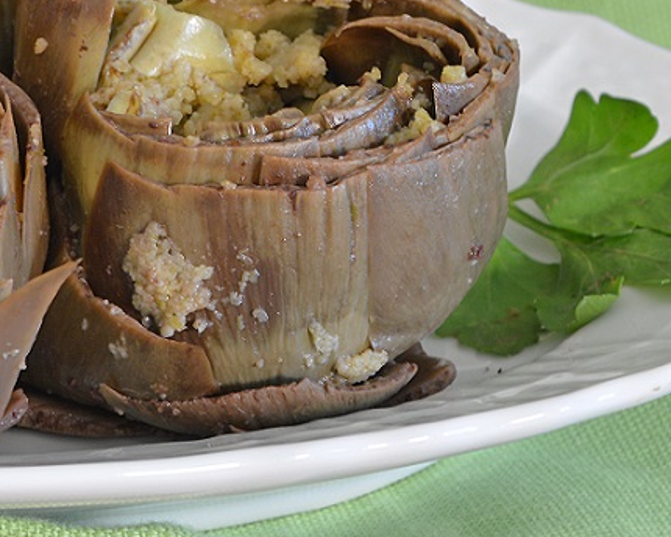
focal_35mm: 219
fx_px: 4356
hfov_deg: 8.6
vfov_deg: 7.0
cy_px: 100
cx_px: -275
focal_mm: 55
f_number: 11
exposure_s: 1/4
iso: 100
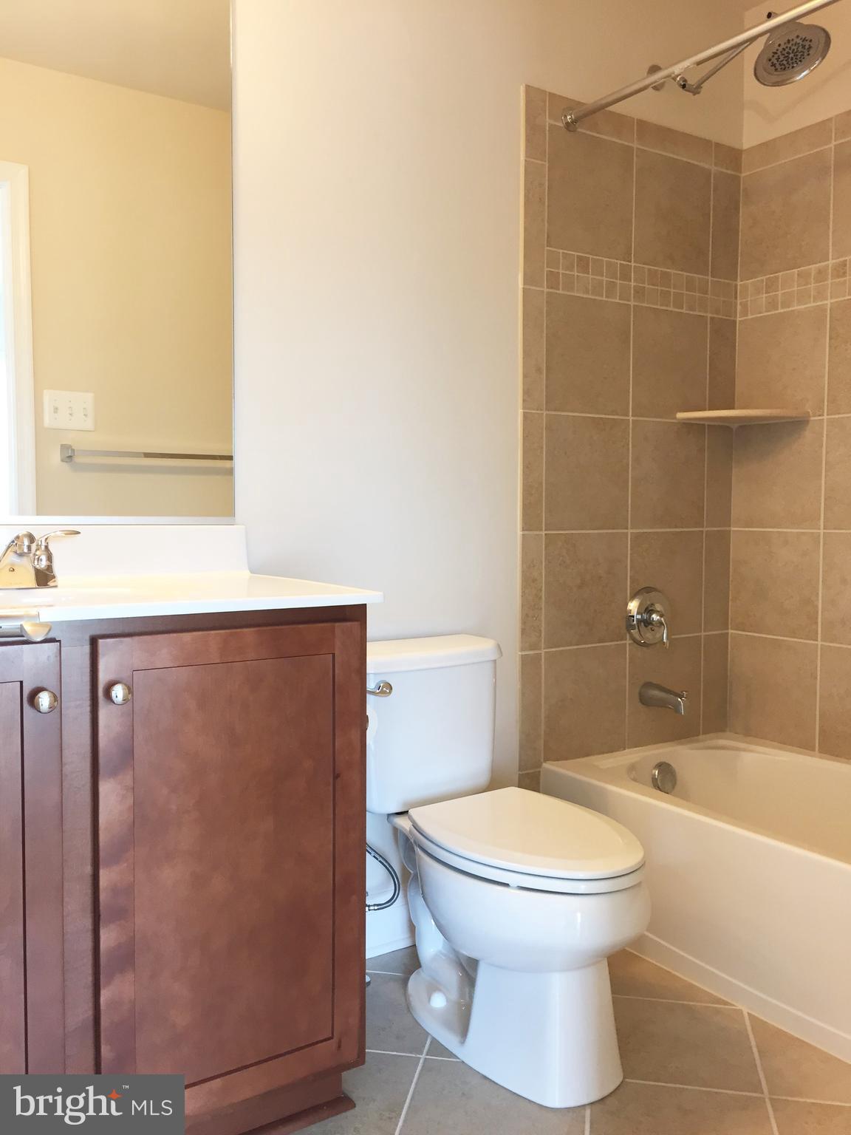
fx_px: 951
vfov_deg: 61.7
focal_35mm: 29
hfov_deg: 48.2
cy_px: 568
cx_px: 426
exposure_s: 1/30
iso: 64
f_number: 2.2
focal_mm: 4.15
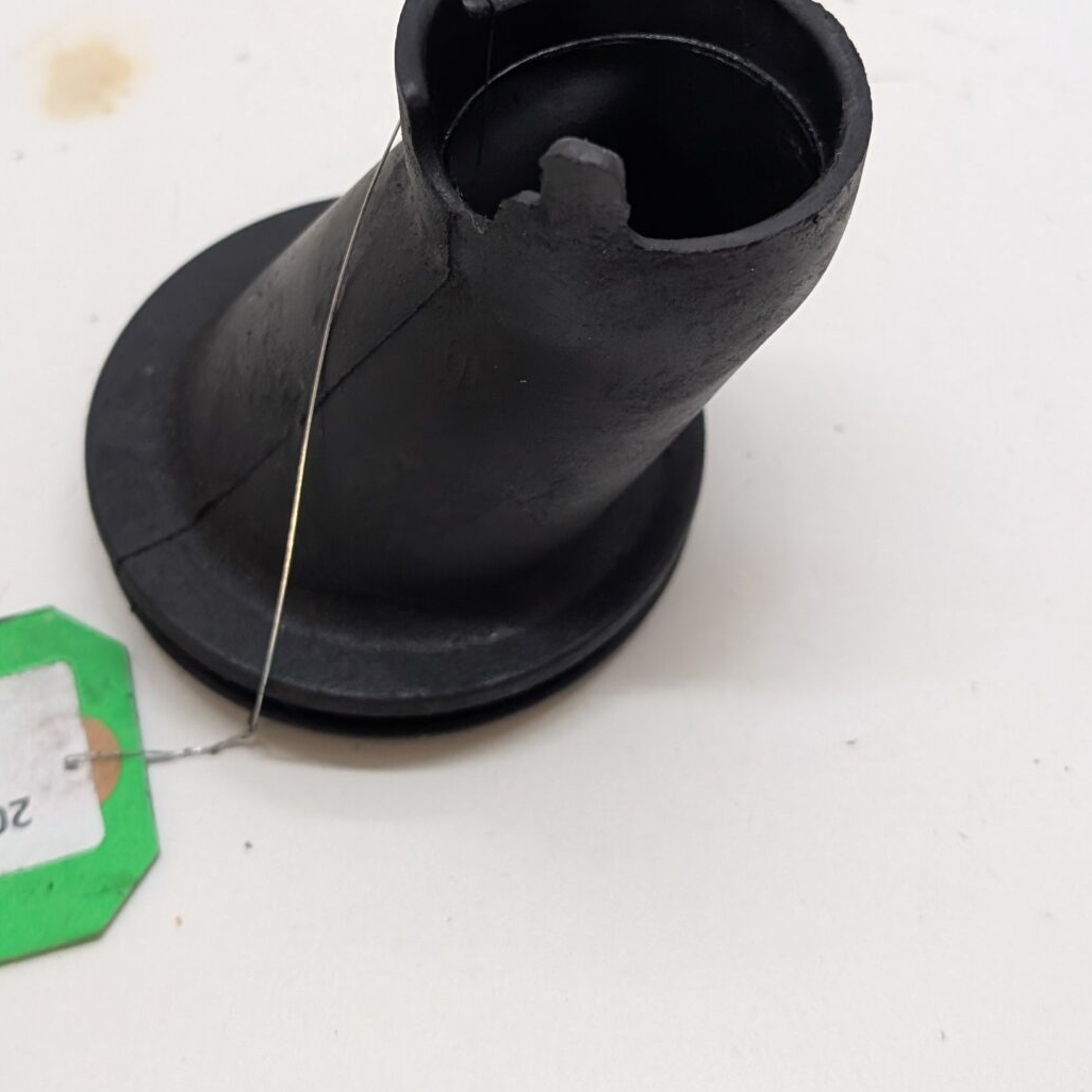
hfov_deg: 32.2
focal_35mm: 53
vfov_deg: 31.8
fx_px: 1892
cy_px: 318
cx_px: 475
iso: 239
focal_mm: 6.9
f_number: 1.68
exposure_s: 1/138
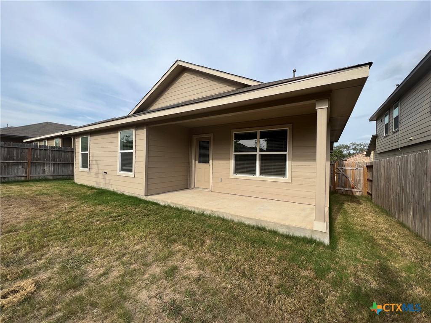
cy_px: 162
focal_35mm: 13
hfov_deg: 106.2
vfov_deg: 89.9
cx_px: 216
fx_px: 162
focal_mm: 1.57
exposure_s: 1/874
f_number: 1.8
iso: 32
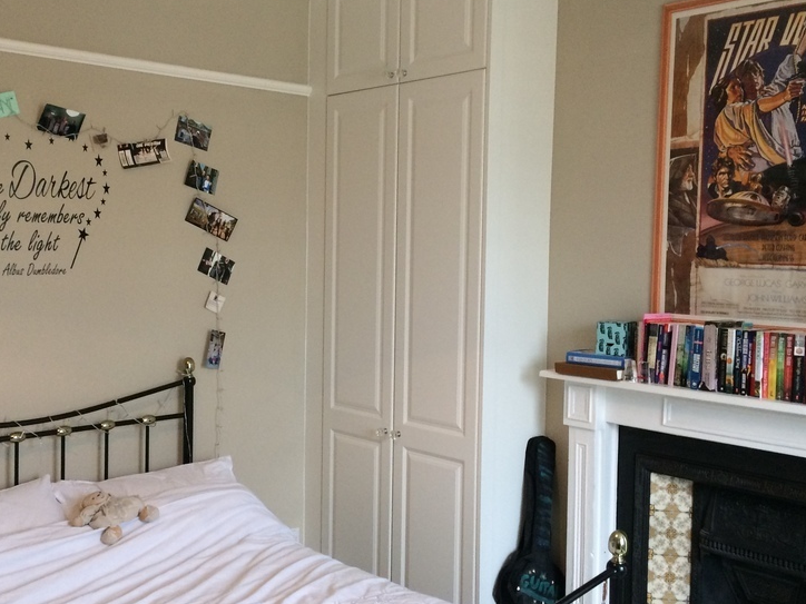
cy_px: 304
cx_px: 367
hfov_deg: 45.7
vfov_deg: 35.1
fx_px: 955
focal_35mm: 41
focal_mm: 4.15
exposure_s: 1/33
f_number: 2.2
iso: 200
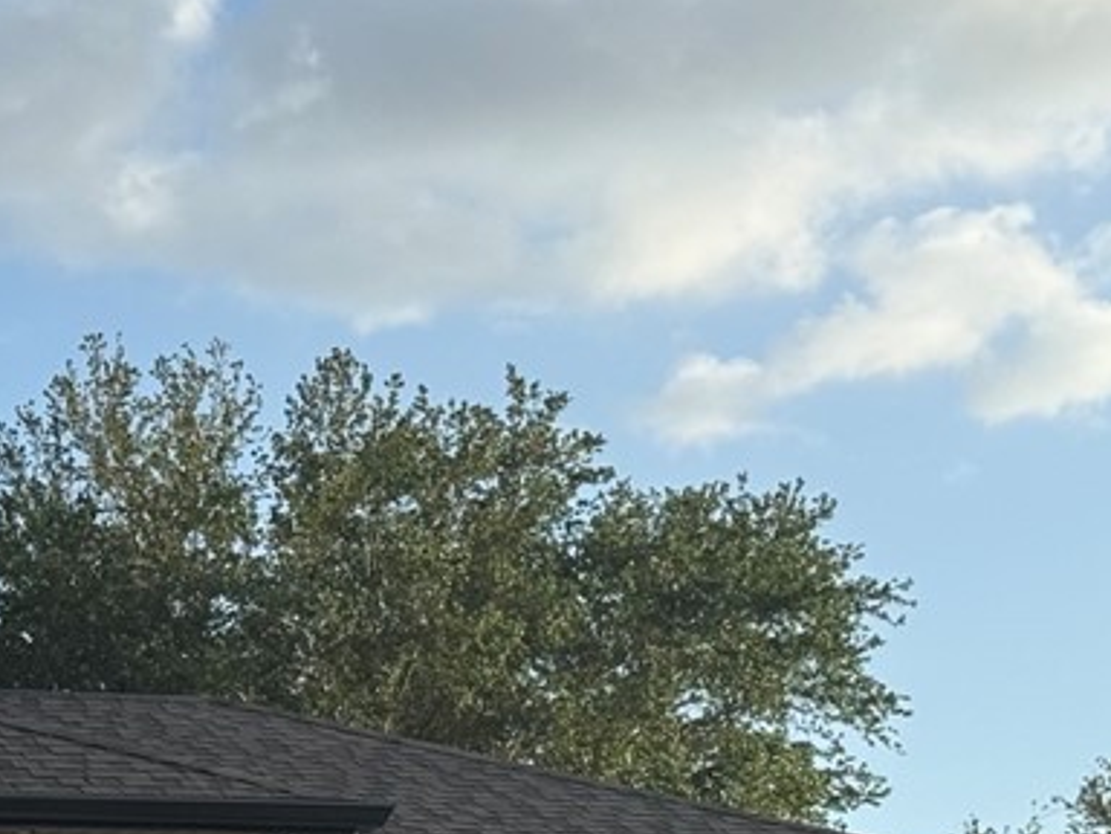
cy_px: 915
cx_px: -127
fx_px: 4108
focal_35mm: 128
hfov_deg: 15.0
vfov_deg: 11.4
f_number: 1.78
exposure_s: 1/3096
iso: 80
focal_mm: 6.76
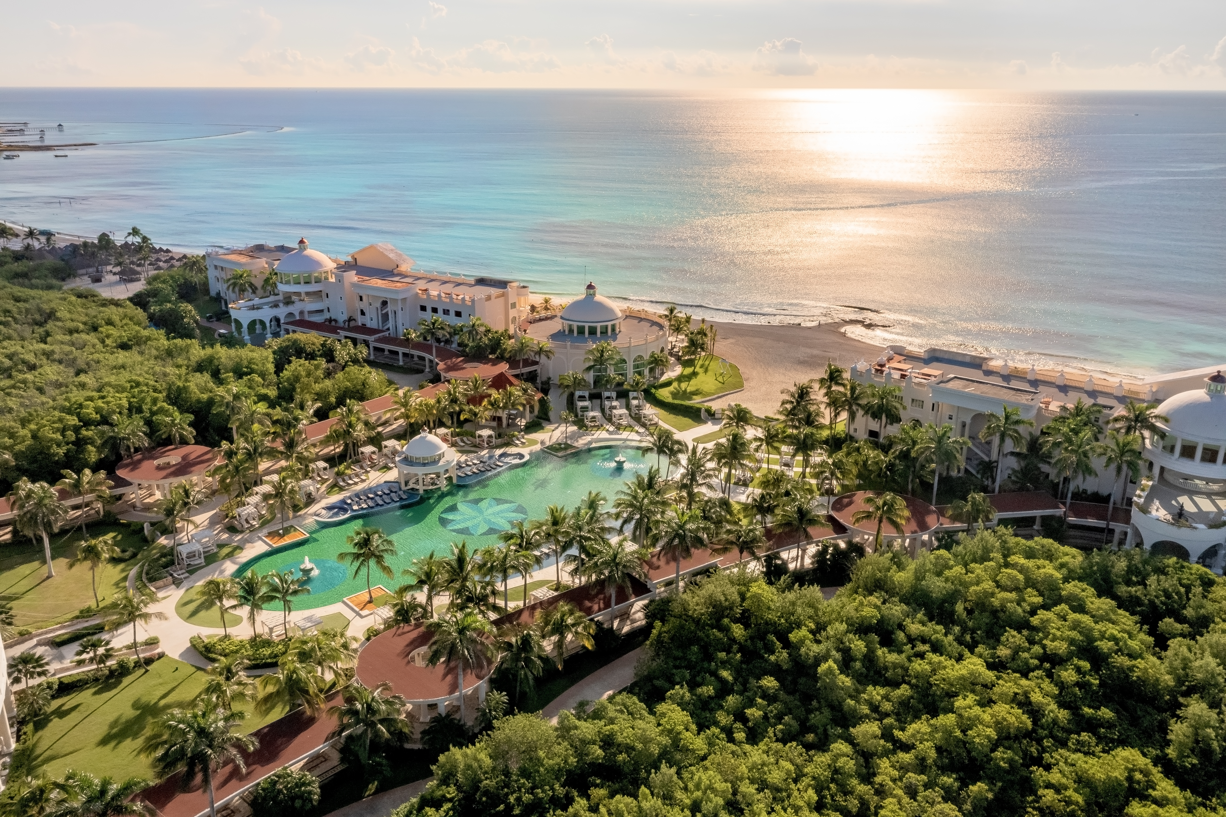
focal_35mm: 28
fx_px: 953
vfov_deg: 46.4
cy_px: 408
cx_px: 613
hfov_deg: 65.5
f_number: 9
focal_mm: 10.26
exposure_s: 1/120
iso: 100
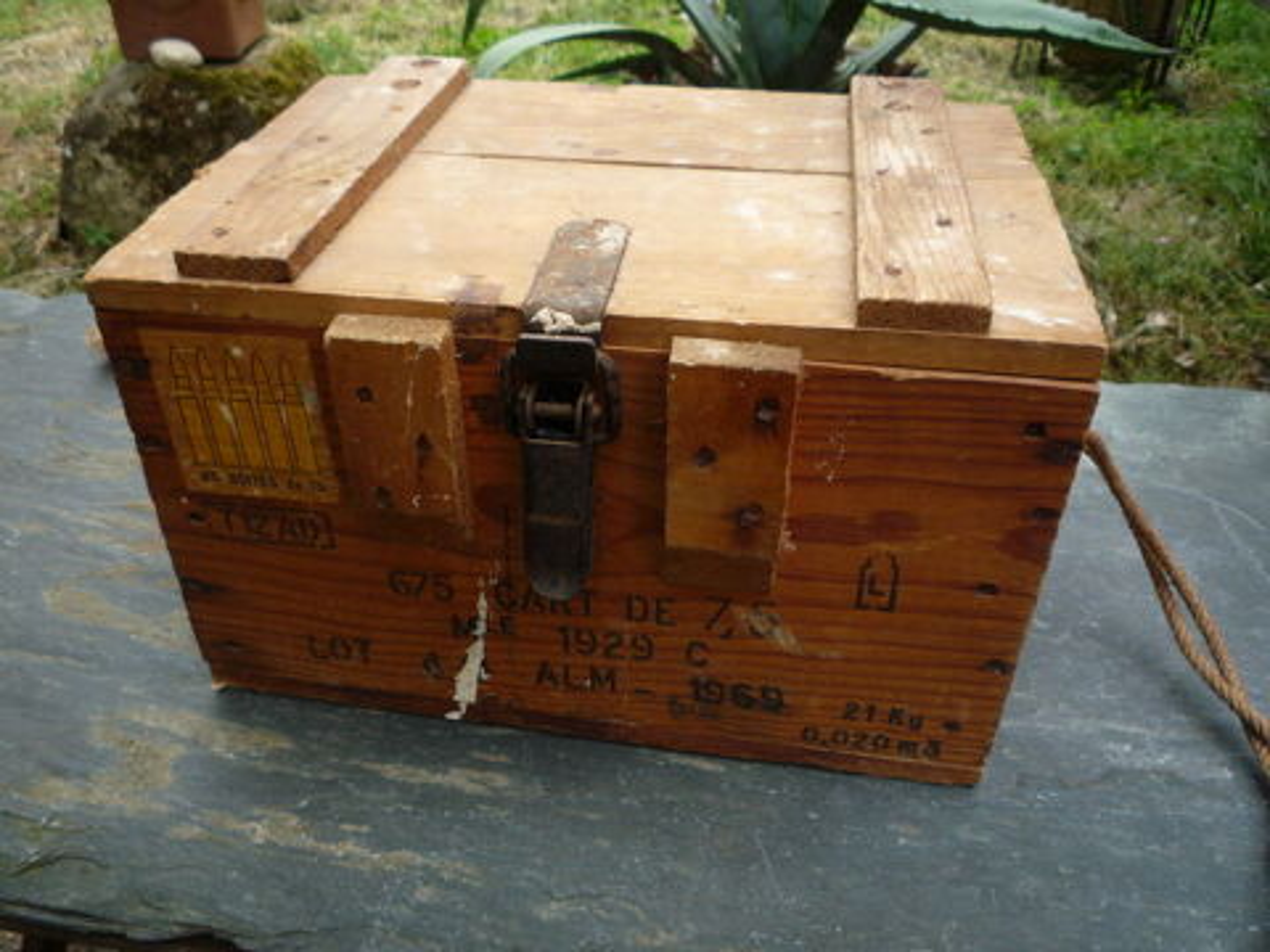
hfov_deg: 60.0
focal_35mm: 30
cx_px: 635
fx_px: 1101
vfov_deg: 46.8
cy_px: 476
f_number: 3.3
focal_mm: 5.2
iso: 100
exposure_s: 1/100
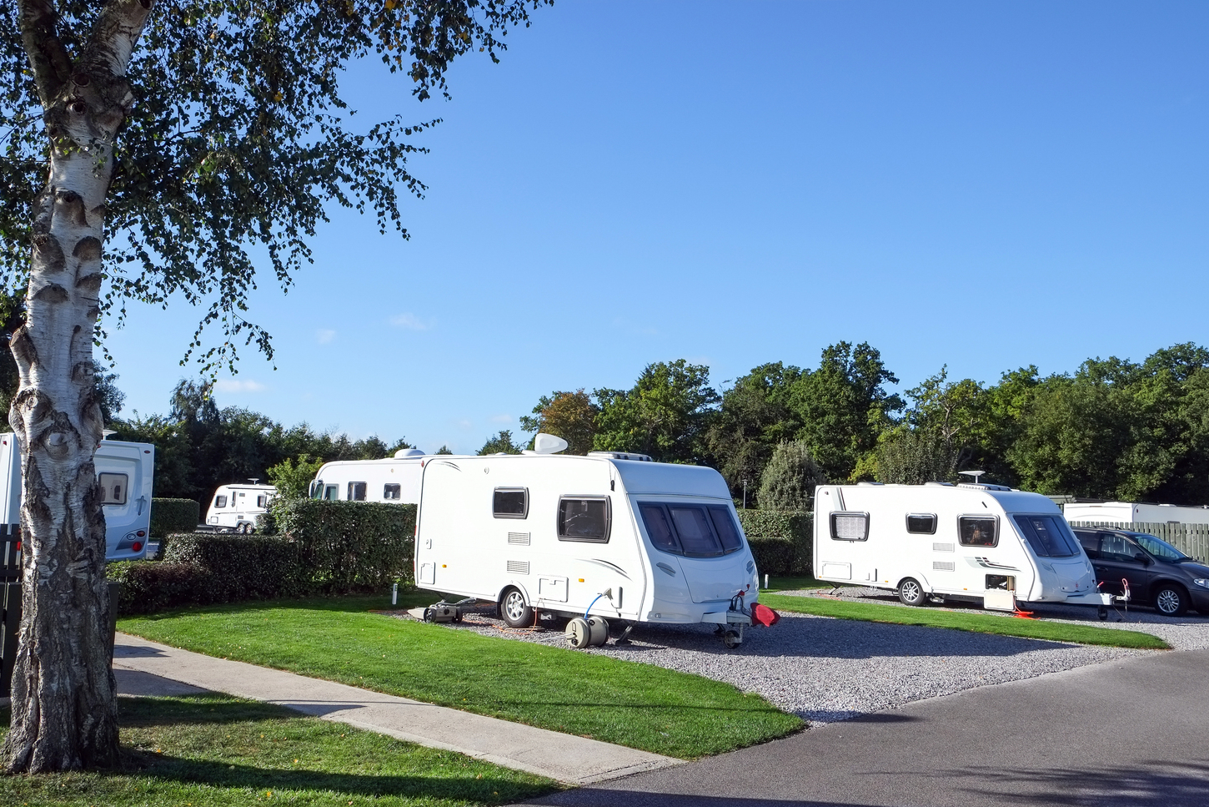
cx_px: 594
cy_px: 416
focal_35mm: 30
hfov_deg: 61.9
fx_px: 1008
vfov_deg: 43.6
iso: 200
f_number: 6.4
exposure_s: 1/400
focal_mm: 19.6
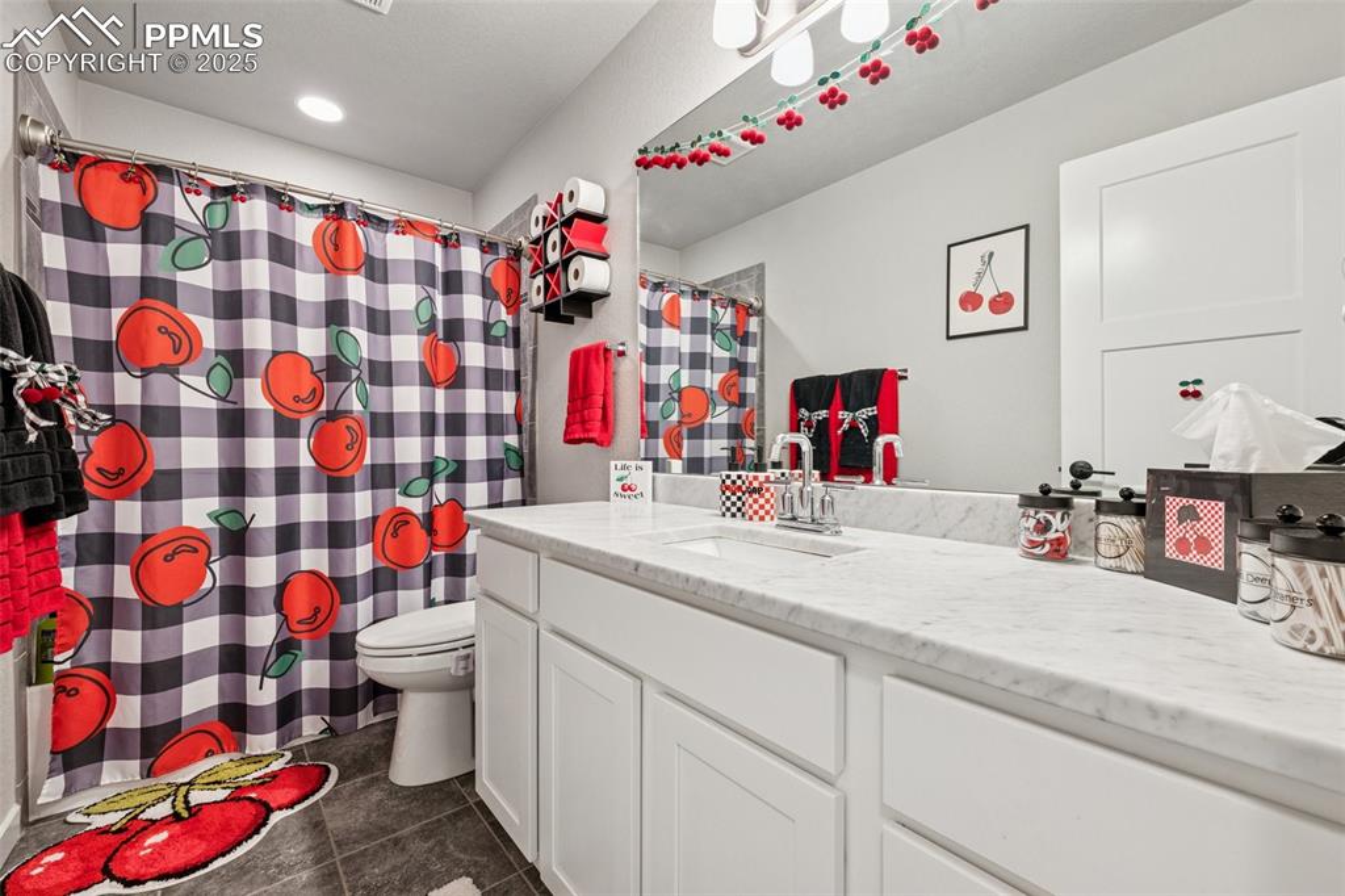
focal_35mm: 15
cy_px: 448
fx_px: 560
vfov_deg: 77.3
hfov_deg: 100.4
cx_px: 672
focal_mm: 15
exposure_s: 1/3.33
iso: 800
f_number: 11
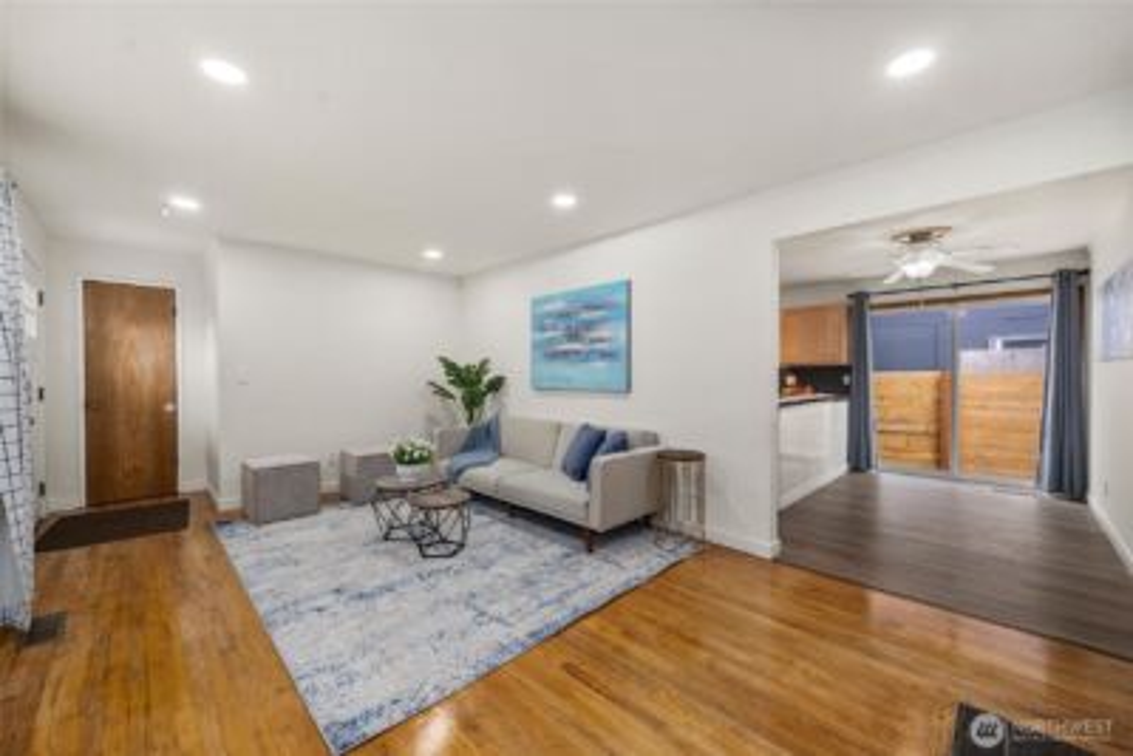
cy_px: 378
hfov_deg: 108.3
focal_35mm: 13
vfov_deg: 85.5
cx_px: 566
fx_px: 409
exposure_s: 1/60
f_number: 7.1
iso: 125
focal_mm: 13
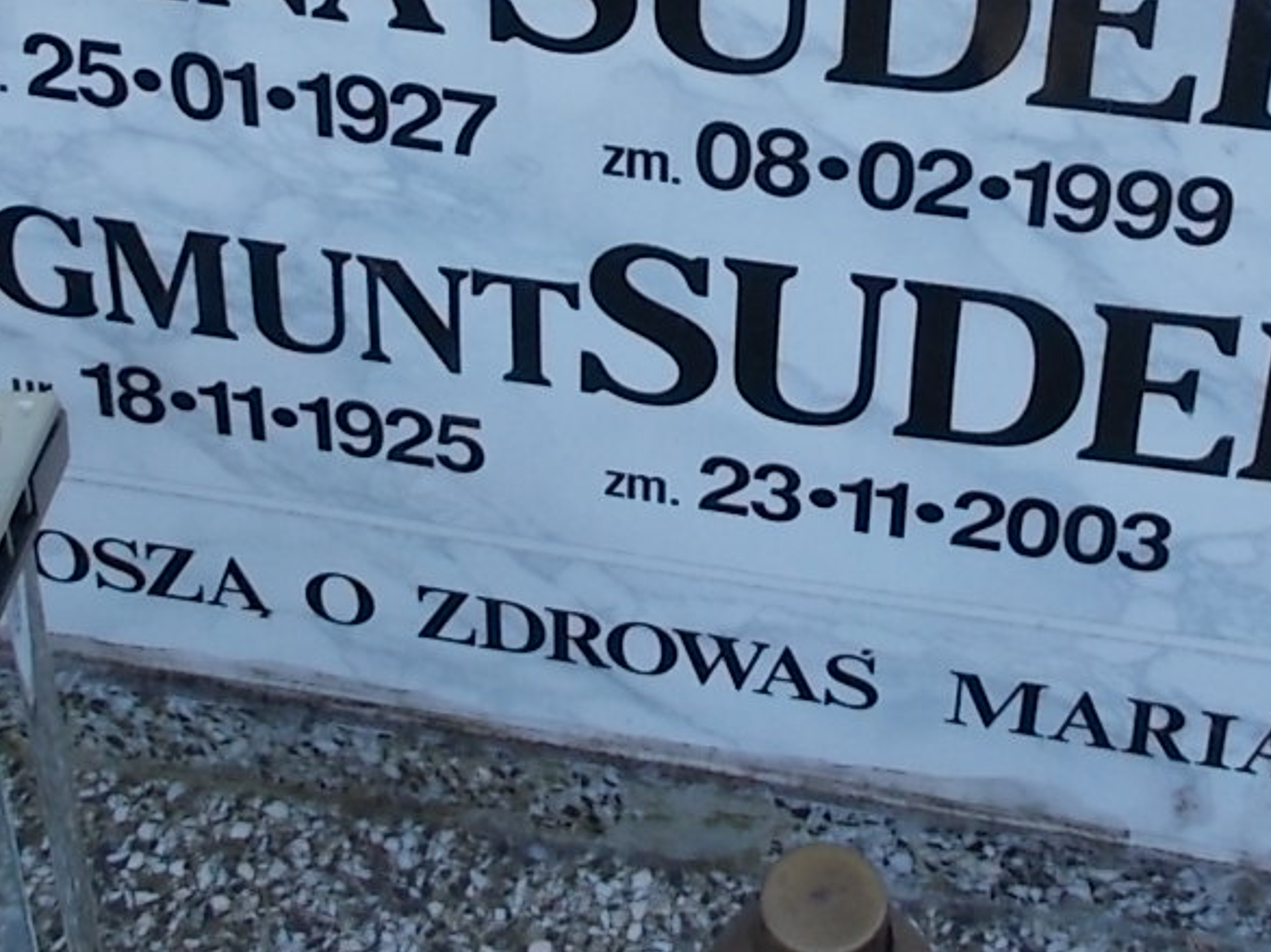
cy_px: -228
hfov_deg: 27.3
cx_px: 783
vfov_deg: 19.4
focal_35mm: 71
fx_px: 2606
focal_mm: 4.6
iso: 80
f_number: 3.2
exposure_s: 1/250
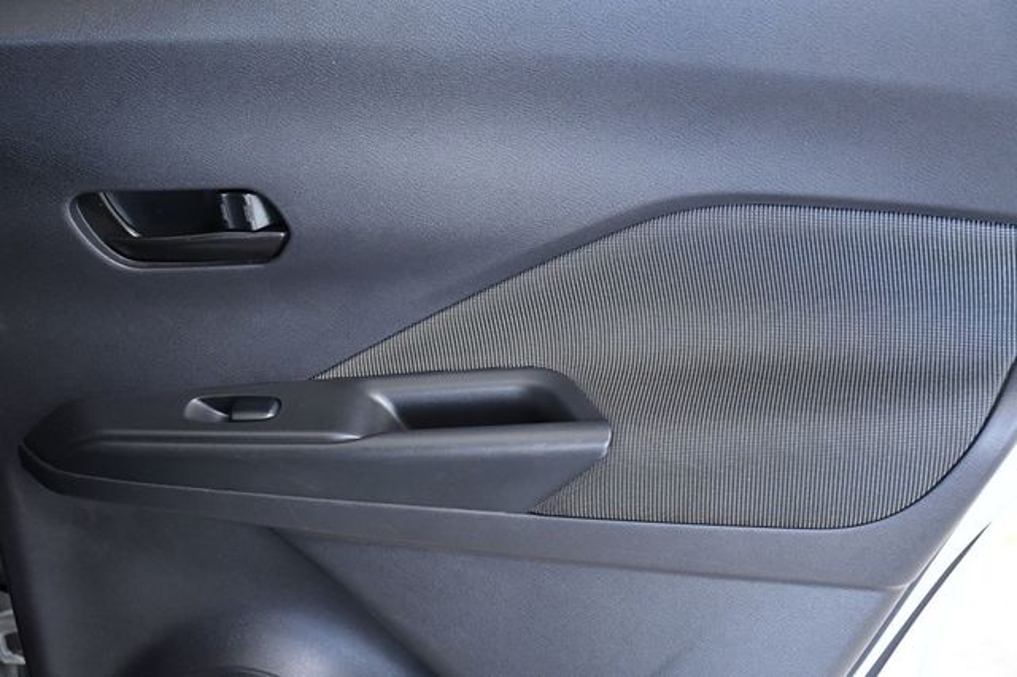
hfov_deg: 27.0
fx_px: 2118
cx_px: 508
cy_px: 338
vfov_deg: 18.2
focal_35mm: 75
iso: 2500
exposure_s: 1/125
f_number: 5.6
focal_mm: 50
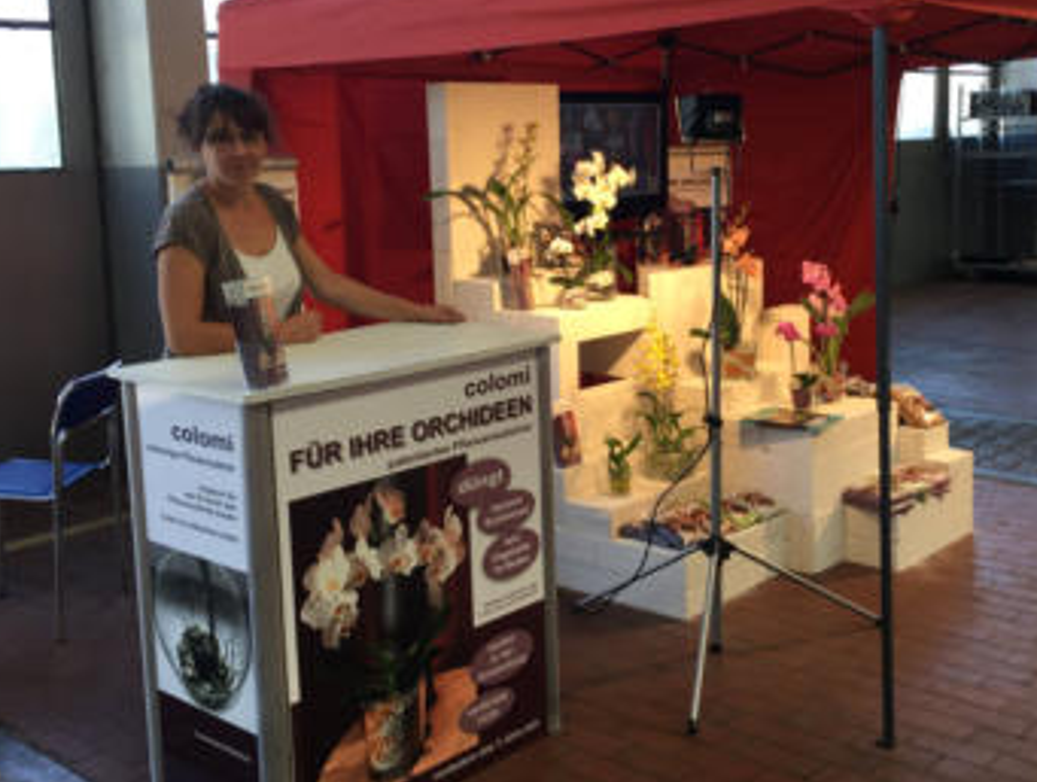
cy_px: 376
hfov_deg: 58.3
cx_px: 506
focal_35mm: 31
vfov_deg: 45.6
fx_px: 930
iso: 32
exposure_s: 1/100
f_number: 2.2
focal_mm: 4.15
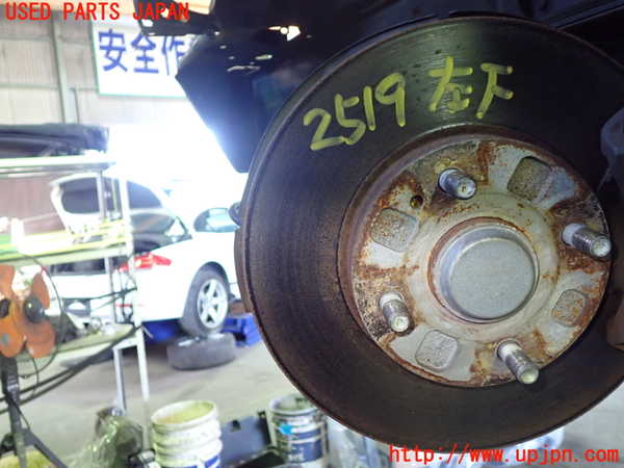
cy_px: 234
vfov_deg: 46.8
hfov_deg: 60.0
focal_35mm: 30
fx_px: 541
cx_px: 312
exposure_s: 1/30
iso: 640
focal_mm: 5.4
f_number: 2.3
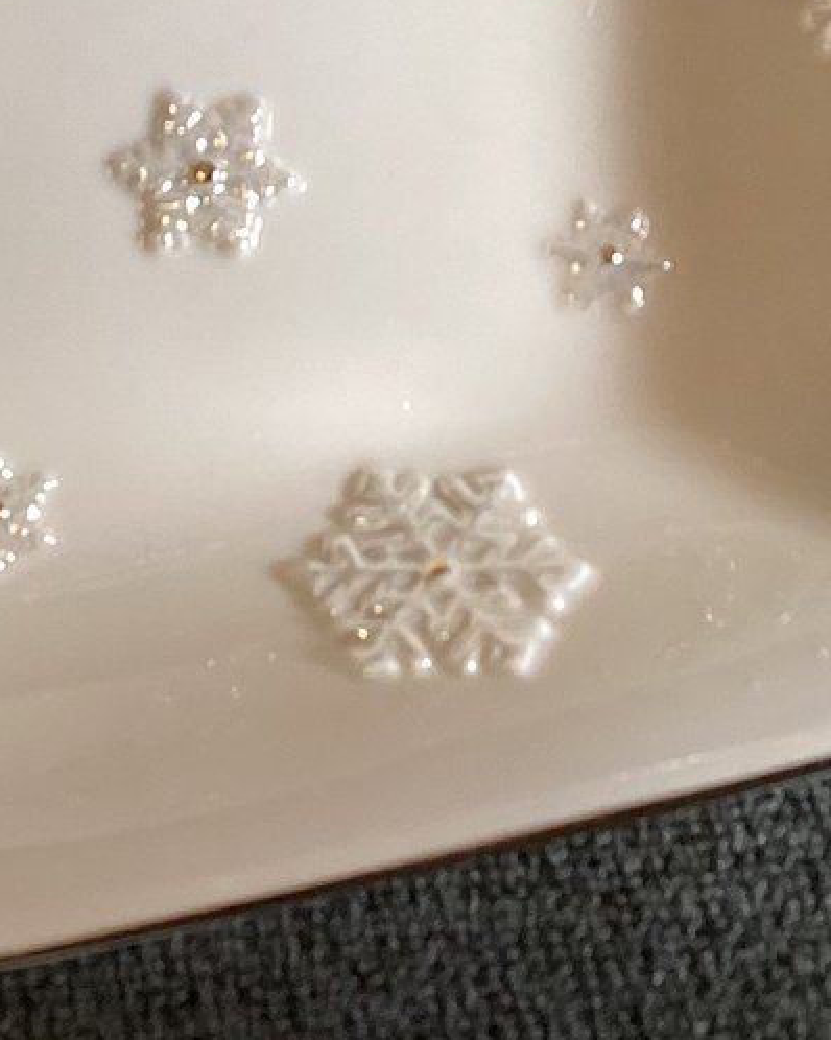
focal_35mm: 92
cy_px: 22
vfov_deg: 20.2
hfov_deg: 16.3
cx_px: -62
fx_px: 2830
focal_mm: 3.3
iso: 100
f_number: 2.4
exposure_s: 1/60
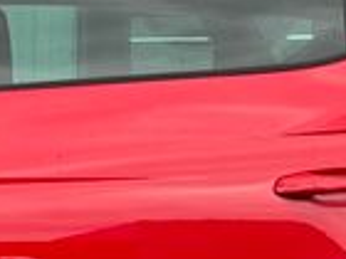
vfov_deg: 7.8
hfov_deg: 10.0
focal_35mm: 190
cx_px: -227
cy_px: 178
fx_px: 1899
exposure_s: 1/121
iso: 40
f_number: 1.5
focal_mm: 5.7
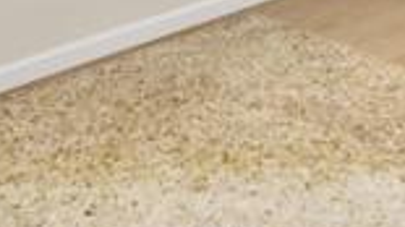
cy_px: -140
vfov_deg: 15.3
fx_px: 764
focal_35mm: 71
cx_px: 222
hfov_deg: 29.7
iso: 400
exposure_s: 1/80
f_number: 4.5
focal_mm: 11
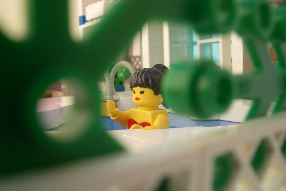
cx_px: 144
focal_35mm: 37
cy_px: 107
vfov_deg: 35.9
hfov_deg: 51.9
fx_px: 294
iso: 50
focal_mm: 5.8
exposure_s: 1/250
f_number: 4.3
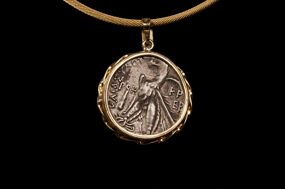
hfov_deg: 13.1
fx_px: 1245
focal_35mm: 158
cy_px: 94
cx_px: 142
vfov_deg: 8.7
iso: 200
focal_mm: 105
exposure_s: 1/4
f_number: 11
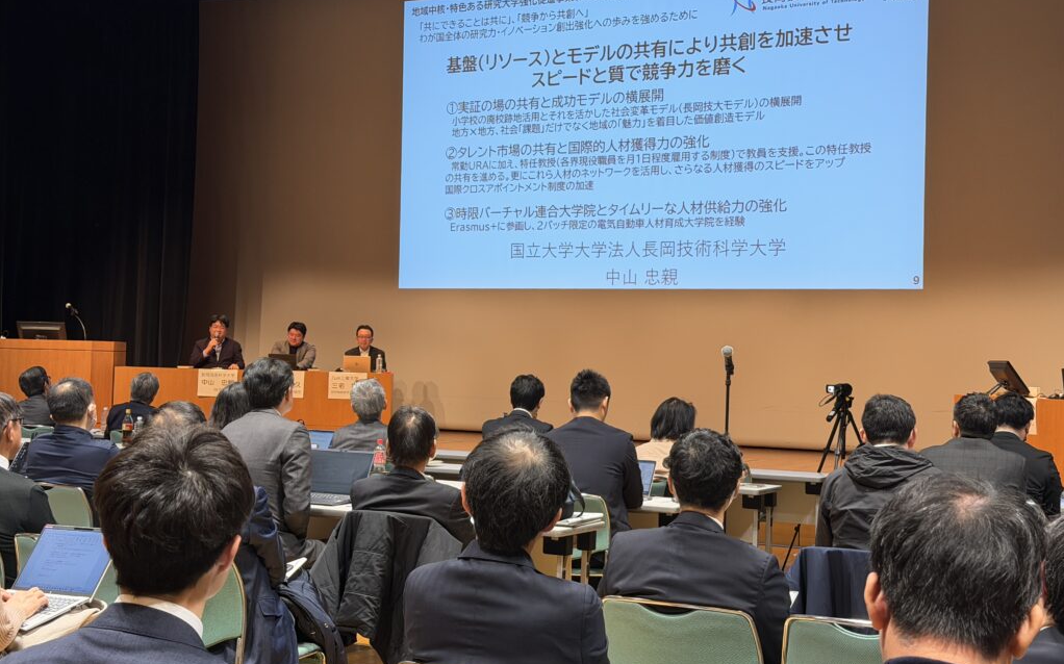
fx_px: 1478
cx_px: 532
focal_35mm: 51
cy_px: 311
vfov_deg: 25.3
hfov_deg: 39.6
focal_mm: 6.76
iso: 100
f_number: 1.78
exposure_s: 1/60
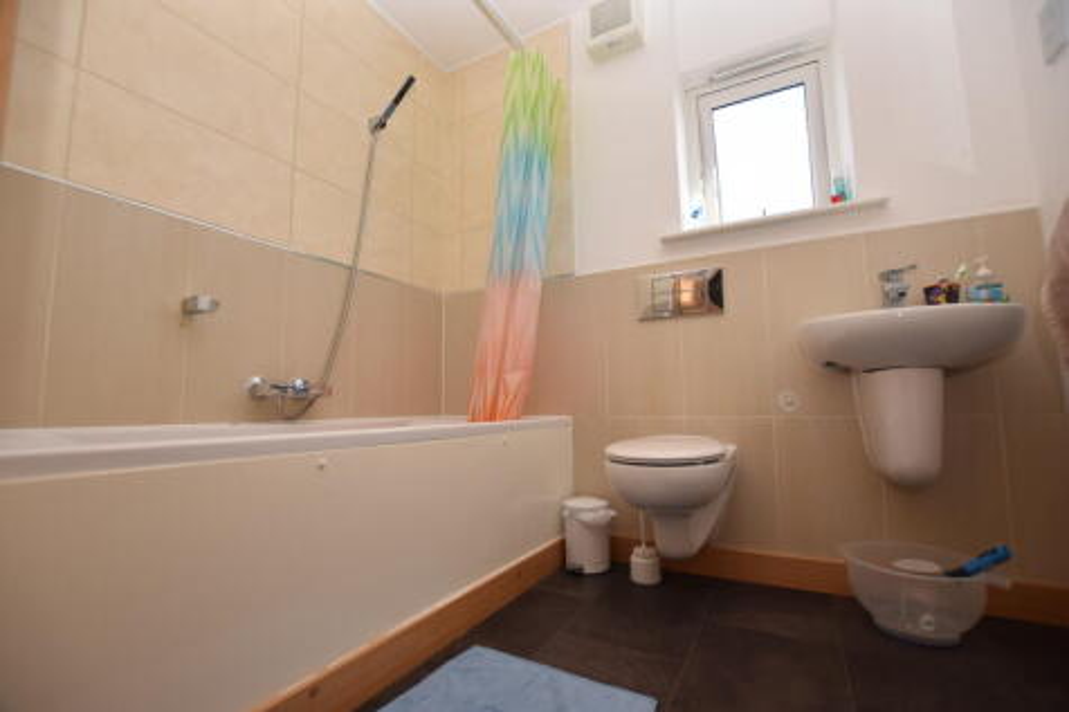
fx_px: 445
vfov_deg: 77.3
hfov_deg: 100.4
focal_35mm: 15
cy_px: 356
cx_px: 534
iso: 100
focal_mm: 10
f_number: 3.5
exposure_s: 1/160
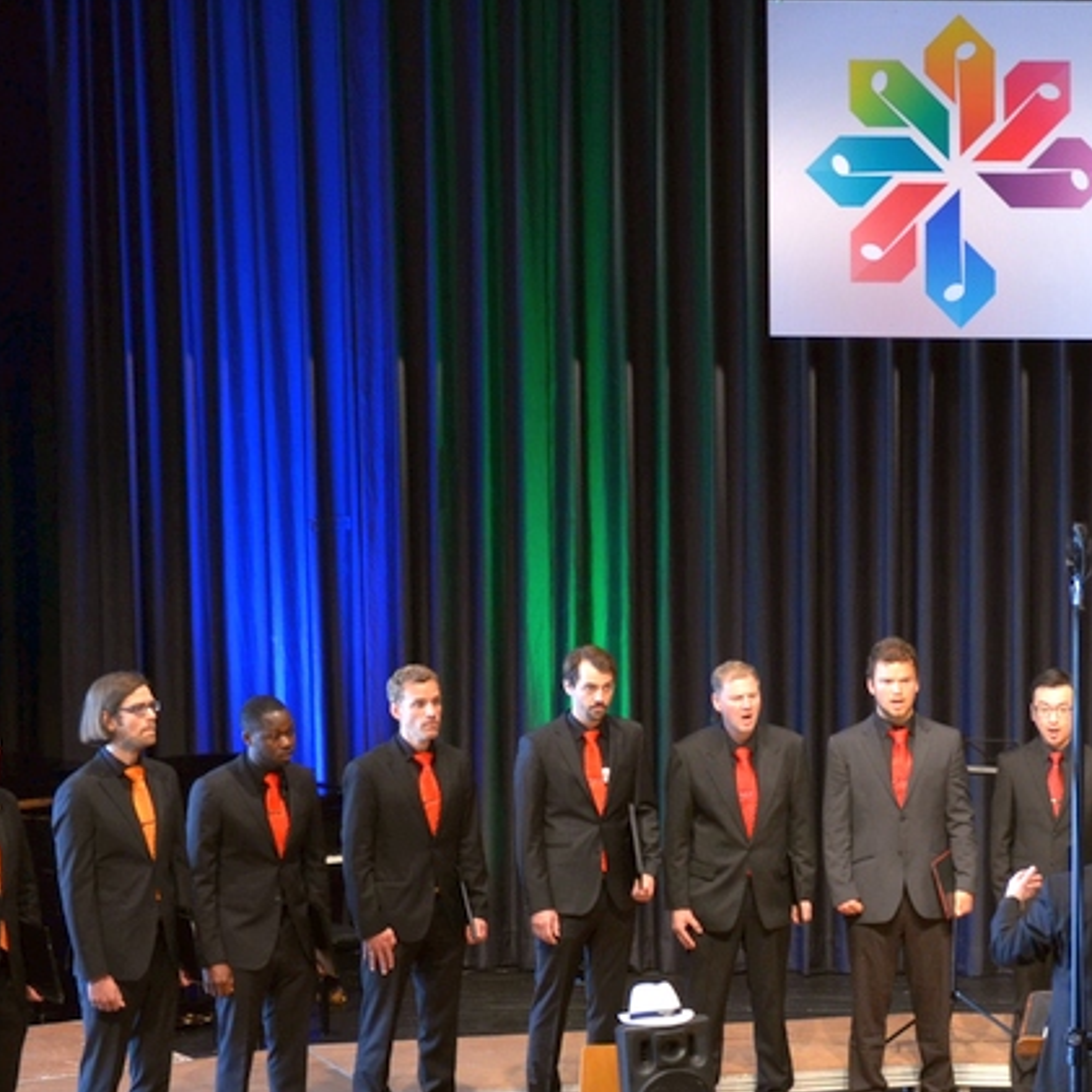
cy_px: 632
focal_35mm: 124
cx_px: 1157
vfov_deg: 14.1
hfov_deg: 13.8
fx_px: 4426
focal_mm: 40
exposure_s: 1/40
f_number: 4.5
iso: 800
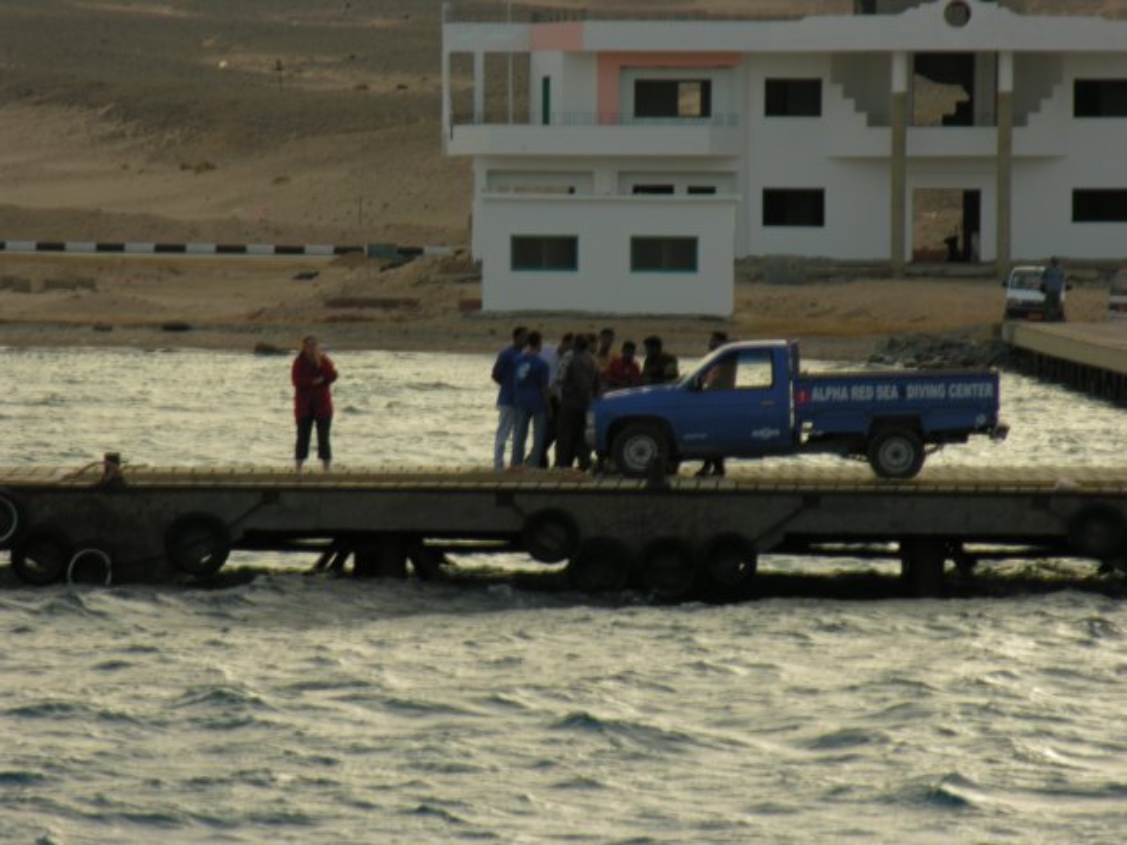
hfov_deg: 5.7
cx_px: 564
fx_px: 11395
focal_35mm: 350
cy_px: 422
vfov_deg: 4.2
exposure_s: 1/62.1
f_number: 6.6
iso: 50
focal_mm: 89
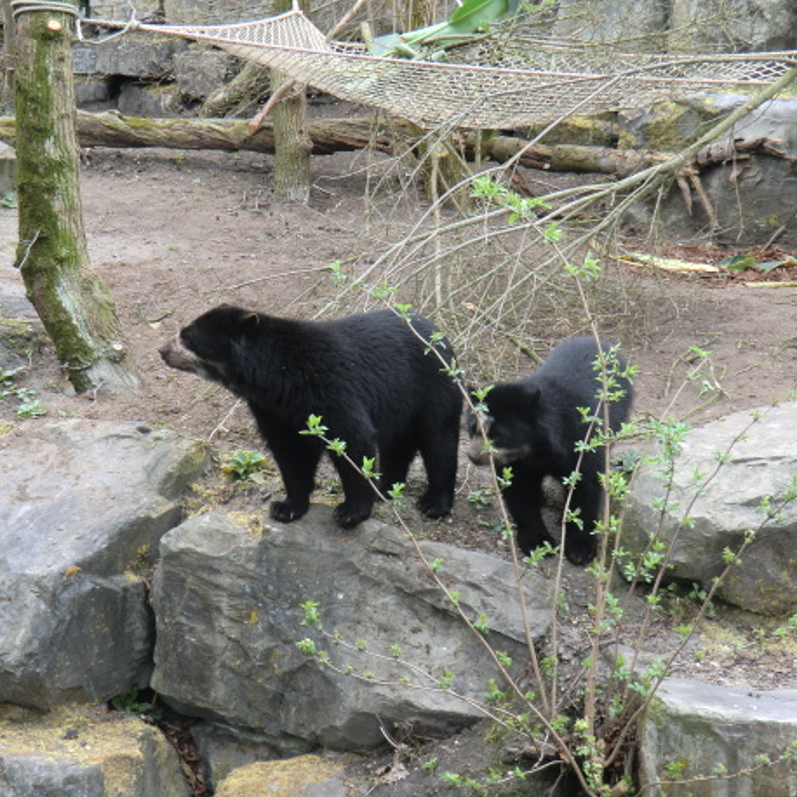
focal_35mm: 68
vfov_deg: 25.4
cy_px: 393
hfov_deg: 25.4
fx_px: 1771
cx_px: 407
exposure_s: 1/60
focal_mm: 9.8
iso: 80
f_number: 4.2
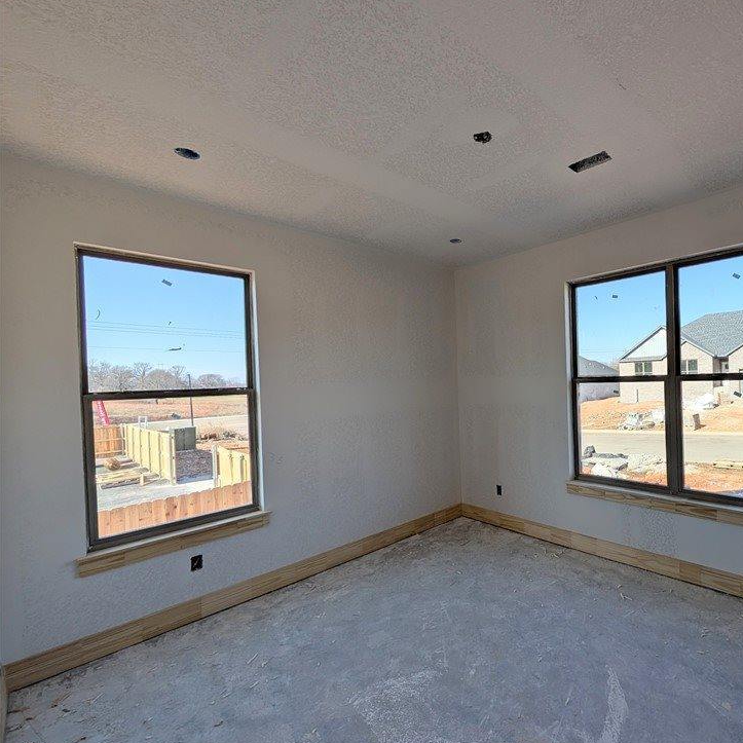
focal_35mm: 15
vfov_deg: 91.1
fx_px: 364
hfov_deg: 86.3
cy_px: 386
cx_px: 523
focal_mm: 2.02
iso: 55
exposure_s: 1/1502
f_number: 1.7
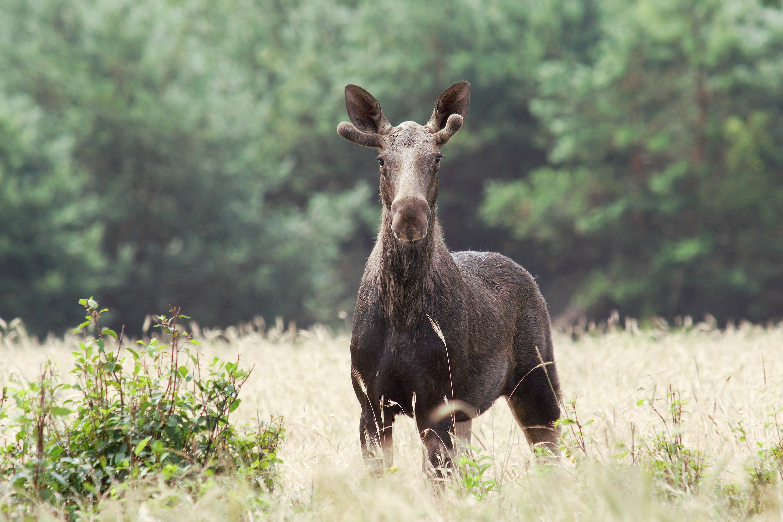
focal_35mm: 630
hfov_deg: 3.3
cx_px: 392
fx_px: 13701
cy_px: 261
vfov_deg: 2.2
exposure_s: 1/800
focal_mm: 420
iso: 1000
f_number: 8
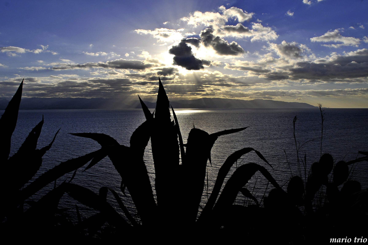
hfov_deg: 62.0
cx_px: 184
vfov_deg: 43.5
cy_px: 122
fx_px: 306
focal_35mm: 30
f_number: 8
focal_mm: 20
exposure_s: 1/2000
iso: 200
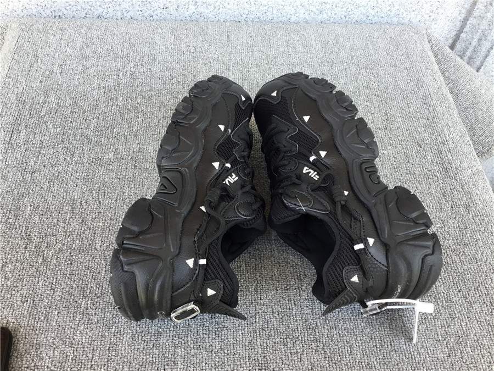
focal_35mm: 31
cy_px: 186
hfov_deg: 58.4
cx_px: 247
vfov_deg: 45.4
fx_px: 442
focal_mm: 3.3
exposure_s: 1/100
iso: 40
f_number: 2.4
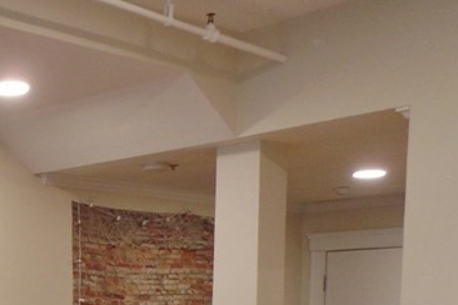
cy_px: 356
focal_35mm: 67
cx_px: -120
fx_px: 852
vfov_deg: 19.3
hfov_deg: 26.1
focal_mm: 4.1
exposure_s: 1/30
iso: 200
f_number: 2.8
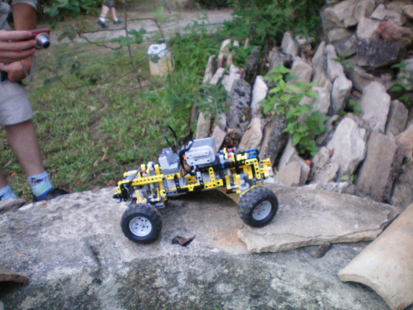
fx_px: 453
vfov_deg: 37.7
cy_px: 155
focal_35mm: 38
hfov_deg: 49.0
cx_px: 206
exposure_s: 1/80
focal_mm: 6.3
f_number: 3.1
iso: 320
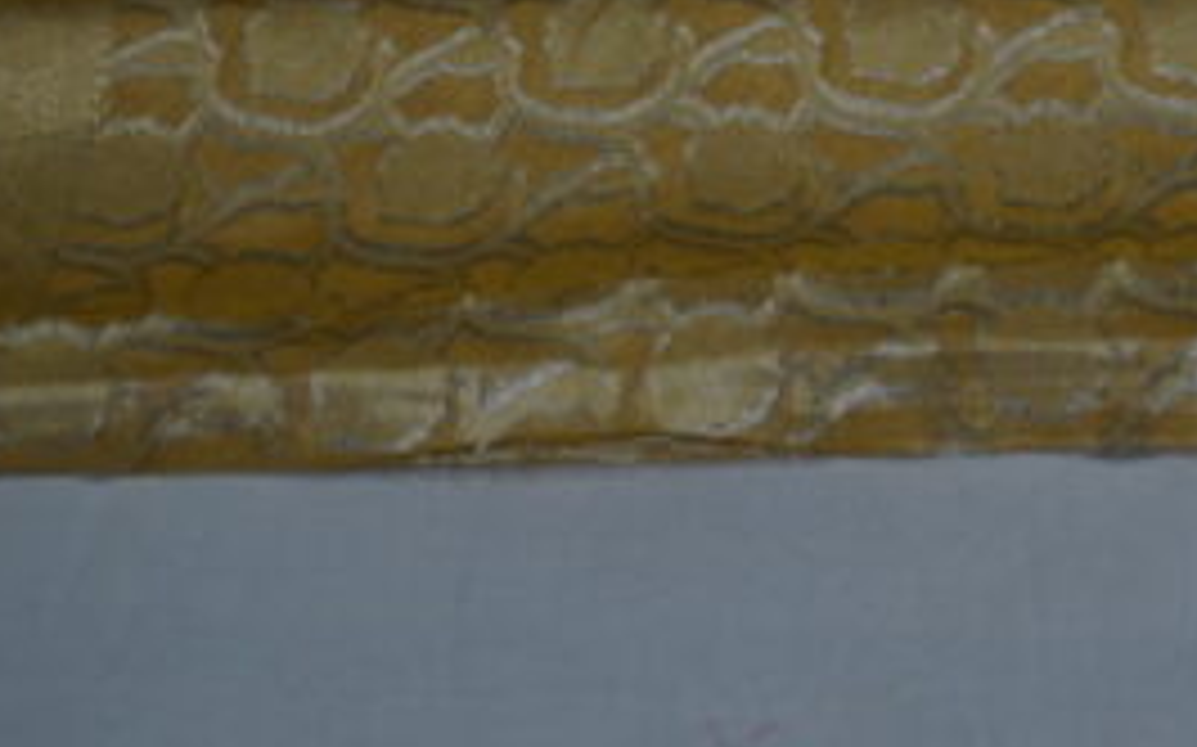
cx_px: 1084
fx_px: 3000
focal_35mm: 92
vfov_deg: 13.8
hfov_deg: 22.0
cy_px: -117
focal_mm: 40
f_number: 3.5
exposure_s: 1/160
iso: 640
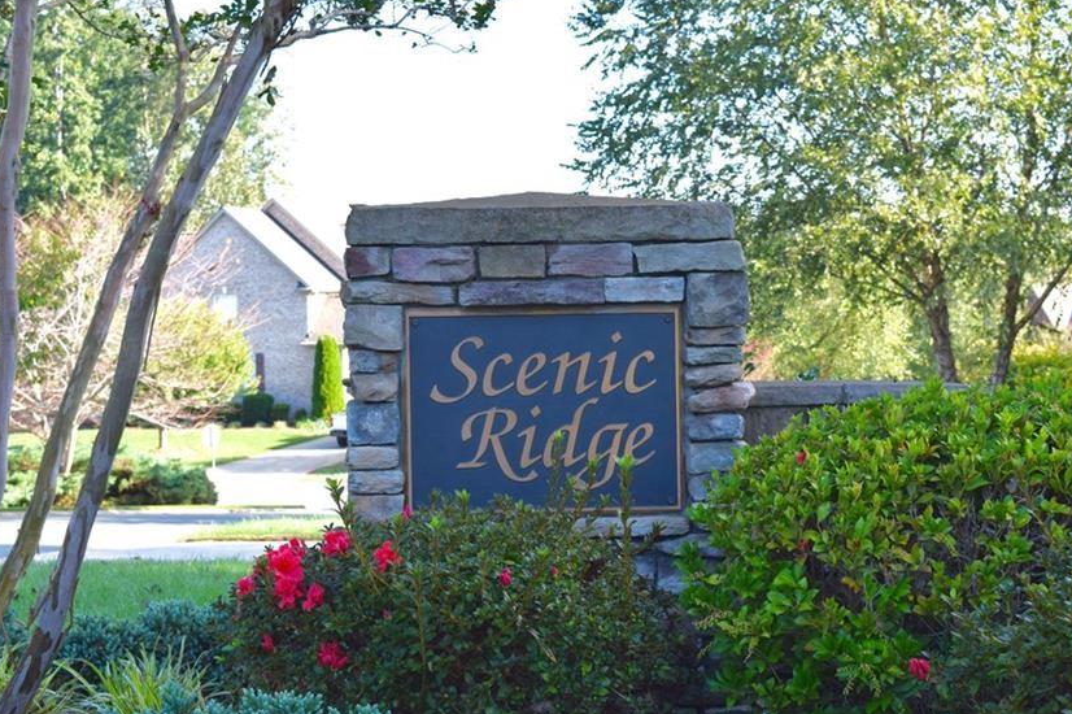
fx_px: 1715
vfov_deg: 23.5
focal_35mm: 58
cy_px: 352
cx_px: 544
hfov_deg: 34.7
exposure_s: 1/250
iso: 360
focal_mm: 31
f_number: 8
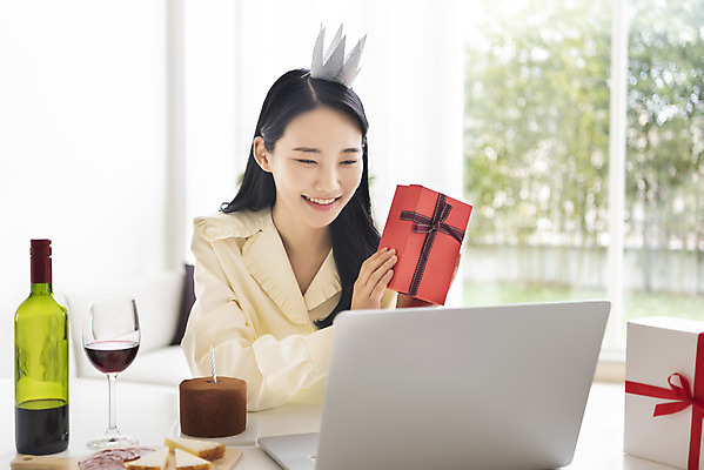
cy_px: 235
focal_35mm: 50
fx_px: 978
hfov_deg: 39.6
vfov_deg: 27.0
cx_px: 352
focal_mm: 50
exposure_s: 1/100
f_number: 2.8
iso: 200
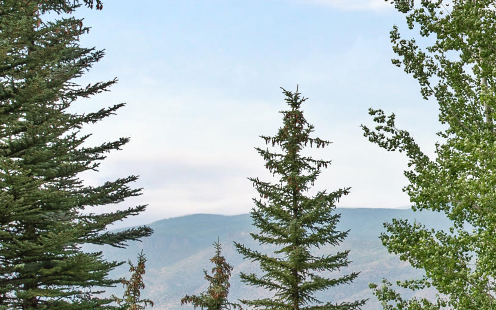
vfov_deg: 11.1
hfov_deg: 16.5
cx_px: 686
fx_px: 1595
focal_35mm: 118
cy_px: 173
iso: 100
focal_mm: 32
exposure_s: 1/250
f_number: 7.1
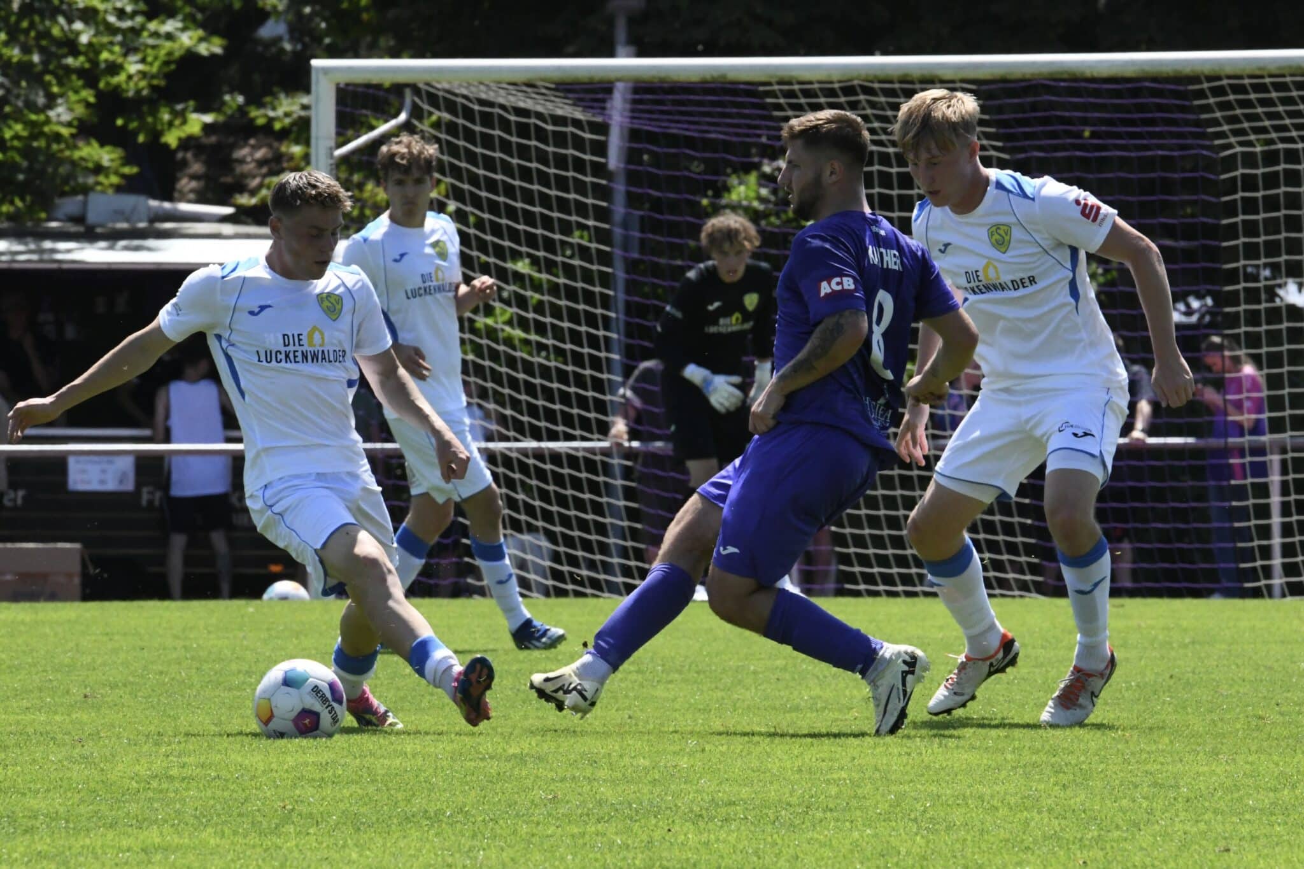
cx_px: 652
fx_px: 14487
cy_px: 434
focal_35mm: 400
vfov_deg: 3.4
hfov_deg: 5.2
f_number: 18
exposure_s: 1/1600
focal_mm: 400
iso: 5000
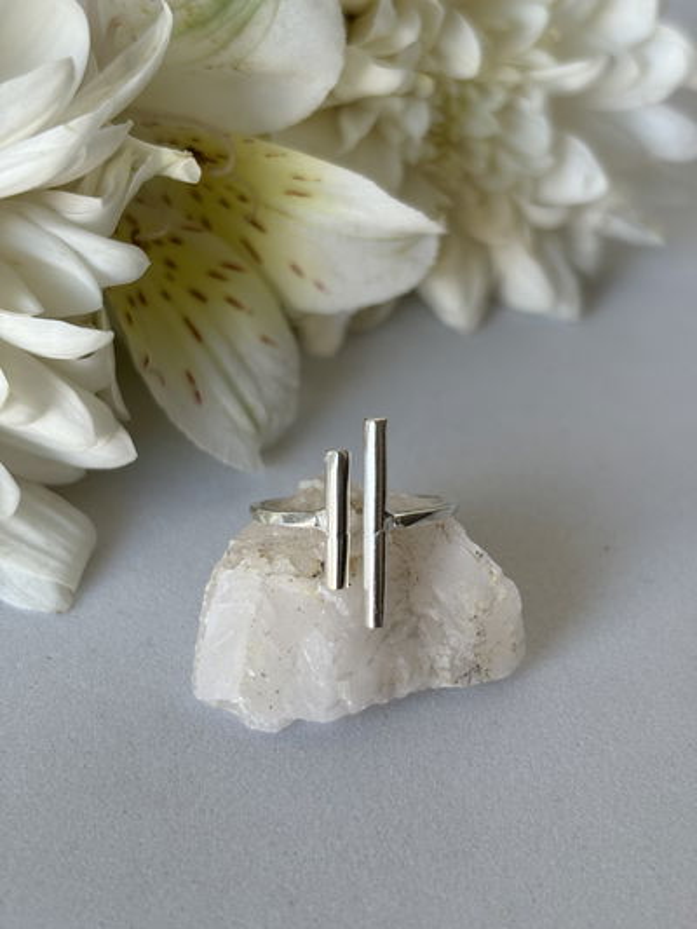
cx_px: 348
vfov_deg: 36.8
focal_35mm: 52
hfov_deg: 28.0
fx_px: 1395
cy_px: 464
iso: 40
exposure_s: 1/170
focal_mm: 5.96
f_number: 1.6
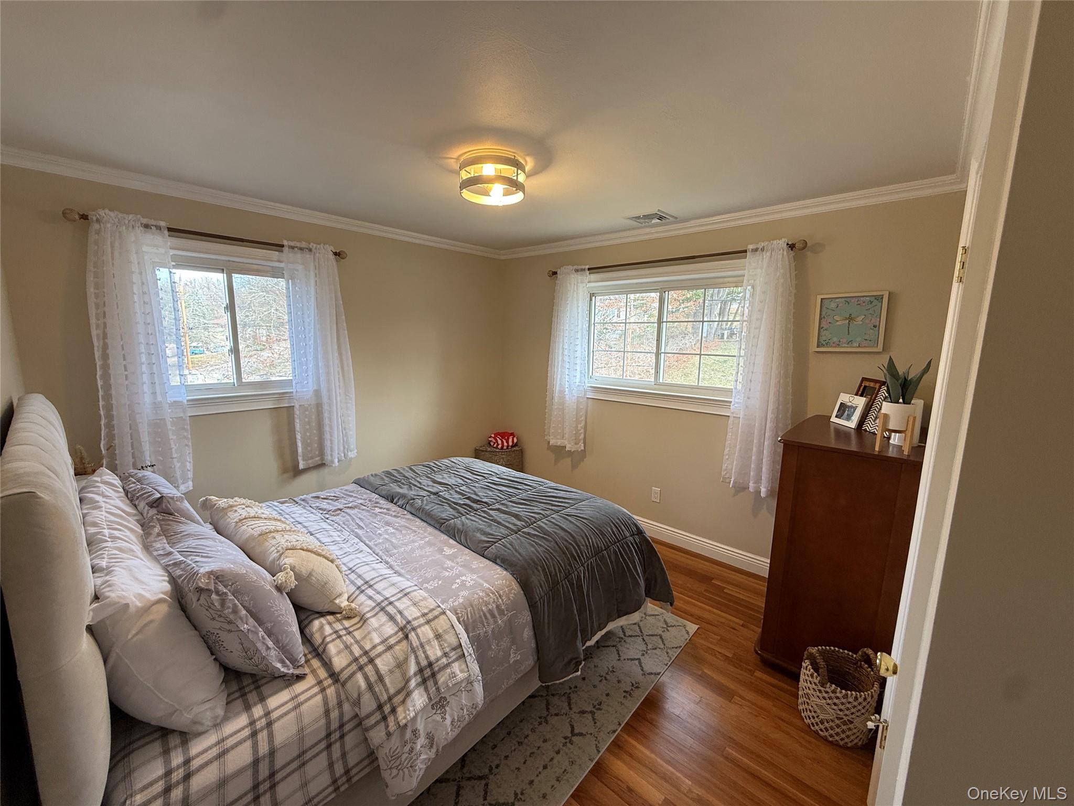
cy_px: 403
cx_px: 537
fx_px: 434
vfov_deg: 85.7
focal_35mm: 14
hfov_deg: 102.1
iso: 125
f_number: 2.2
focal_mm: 2.22
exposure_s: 1/120
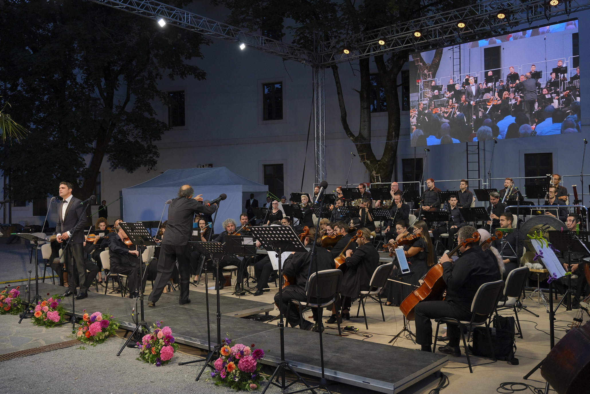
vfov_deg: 41.1
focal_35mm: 32
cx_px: 295
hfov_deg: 58.7
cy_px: 197
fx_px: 524
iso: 800
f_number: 4
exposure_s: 1/125
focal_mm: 21.2
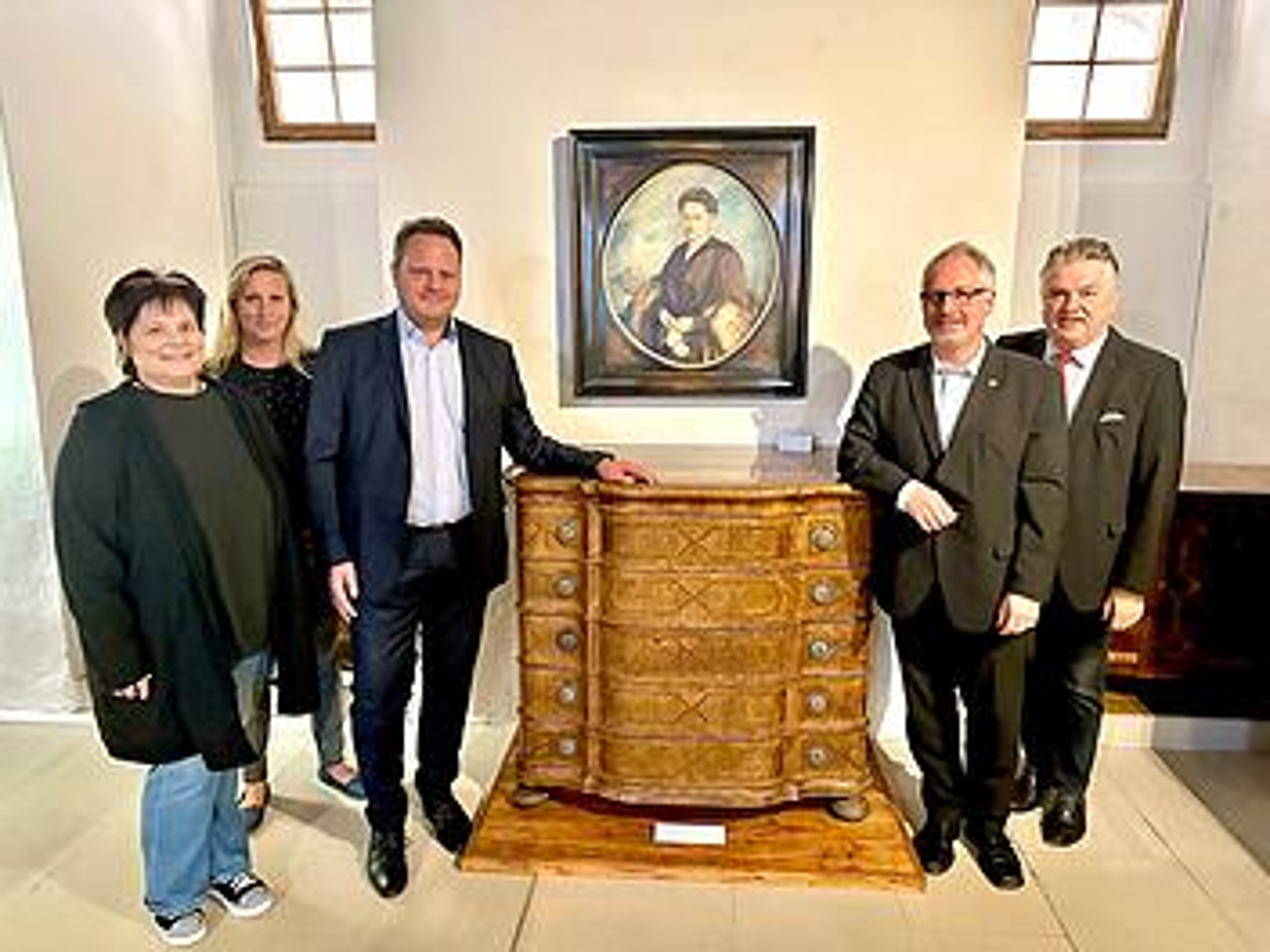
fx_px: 881
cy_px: 476
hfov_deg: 71.6
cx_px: 635
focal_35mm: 24
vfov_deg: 56.8
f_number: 1.78
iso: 800
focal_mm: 6.86
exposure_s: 1/46
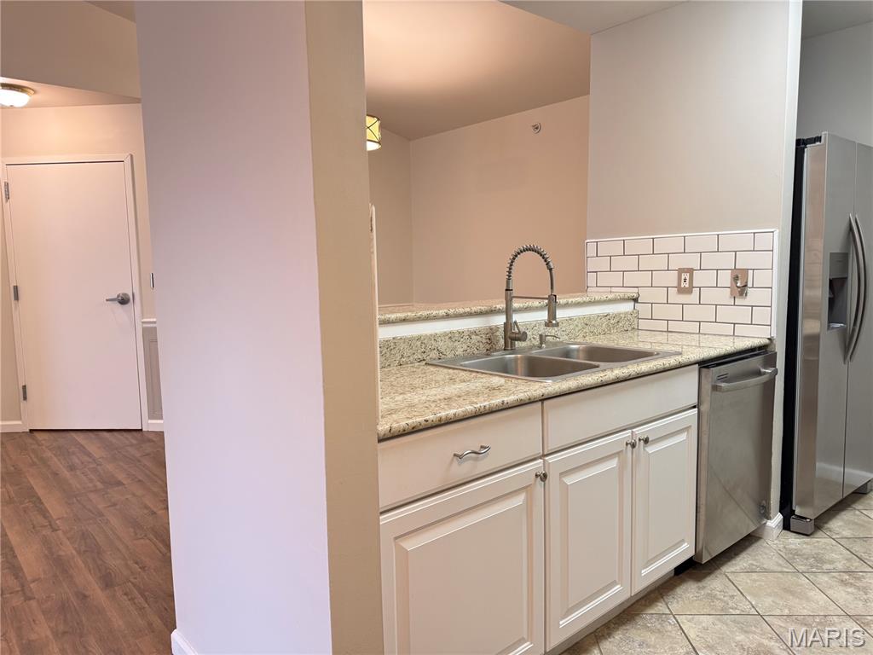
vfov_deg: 56.8
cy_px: 328
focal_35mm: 24
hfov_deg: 71.6
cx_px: 436
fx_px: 605
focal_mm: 6.76
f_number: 1.78
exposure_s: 1/60
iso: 200
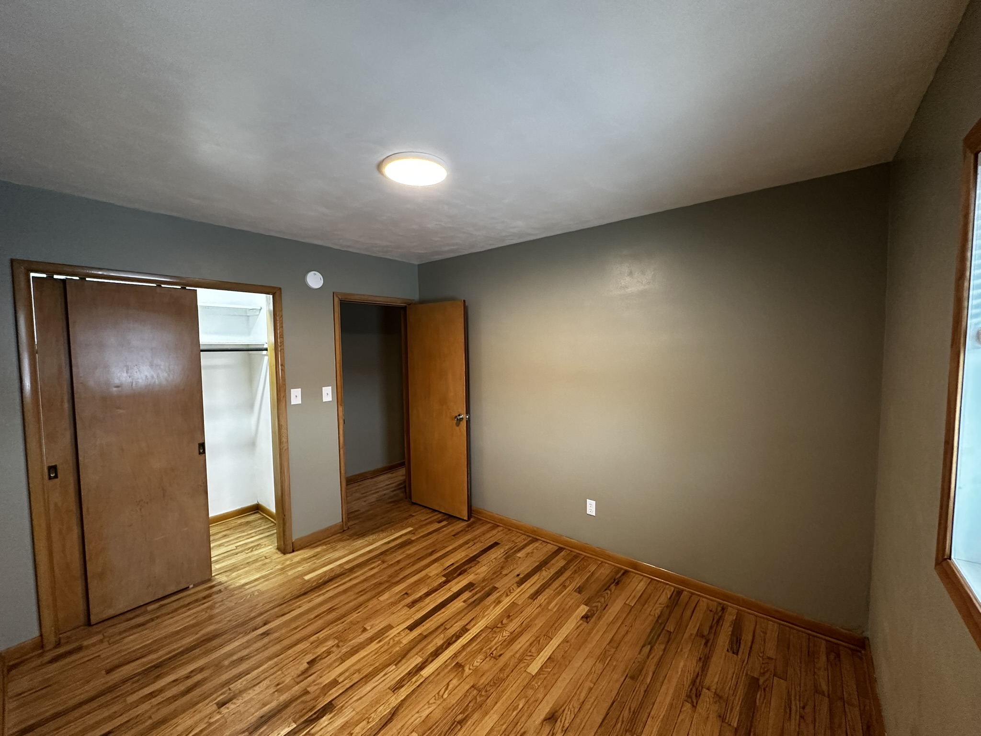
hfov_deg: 102.1
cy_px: 368
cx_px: 490
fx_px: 397
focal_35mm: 14
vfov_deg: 85.7
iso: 400
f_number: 2.2
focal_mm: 2.22
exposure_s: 1/60
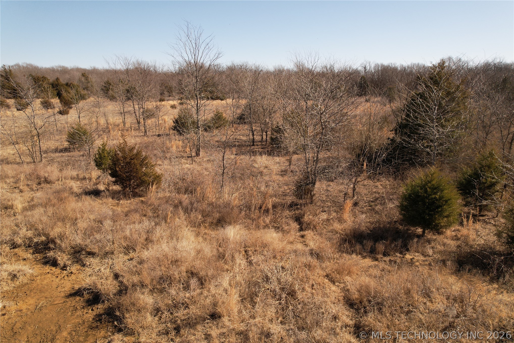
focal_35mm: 22
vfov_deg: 57.2
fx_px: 314
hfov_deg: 78.6
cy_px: 172
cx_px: 257
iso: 150
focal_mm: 8.38
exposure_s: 1/1600
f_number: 2.8
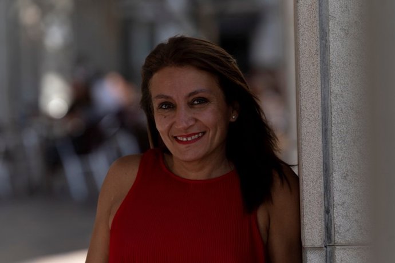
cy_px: 132
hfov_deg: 11.4
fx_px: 1986
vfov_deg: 7.6
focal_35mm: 181
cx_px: 198
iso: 125
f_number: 4.5
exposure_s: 1/640
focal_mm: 181
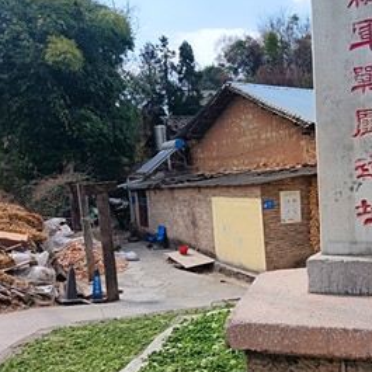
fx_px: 486
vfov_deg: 41.9
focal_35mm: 40
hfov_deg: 40.0
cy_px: 190
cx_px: 302
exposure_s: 1/900
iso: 206
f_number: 1.75
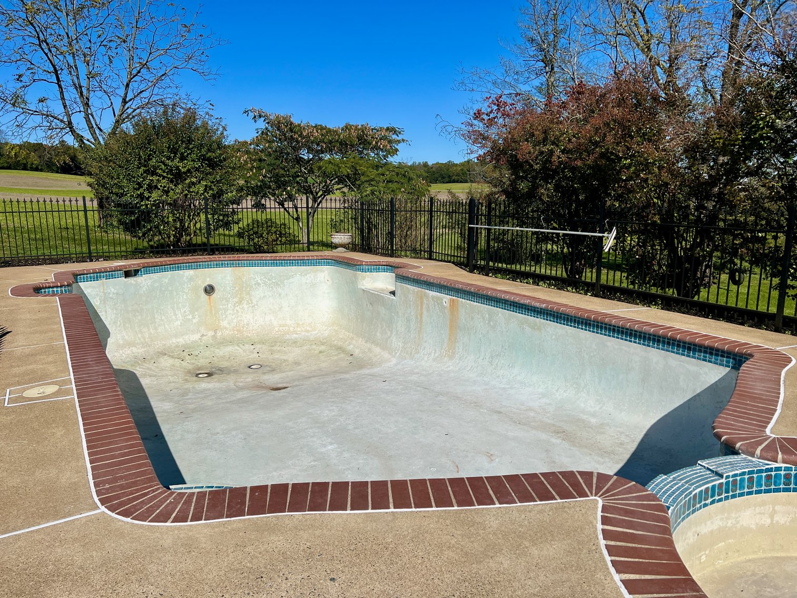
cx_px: 398
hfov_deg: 67.3
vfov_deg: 53.1
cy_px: 299
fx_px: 599
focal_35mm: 26
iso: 50
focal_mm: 5.7
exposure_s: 1/11364
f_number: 1.5
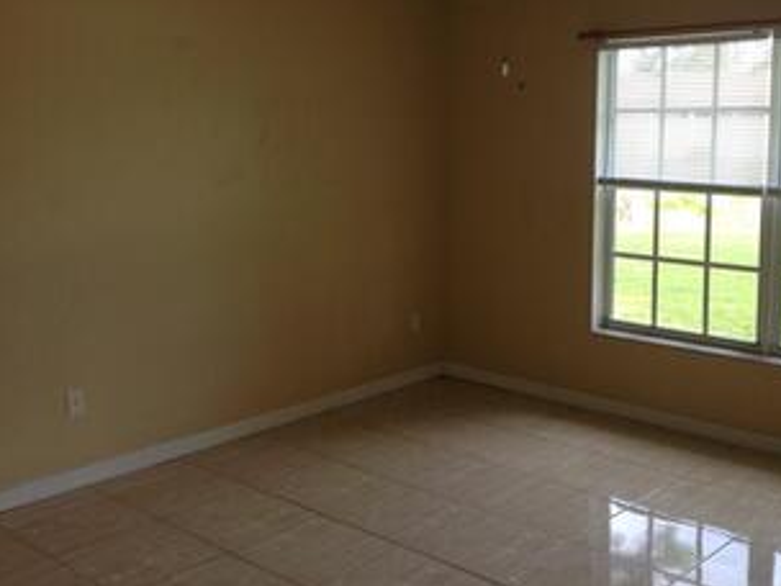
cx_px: 424
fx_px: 1038
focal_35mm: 46
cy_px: 236
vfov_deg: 31.4
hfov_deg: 41.2
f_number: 2.4
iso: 64
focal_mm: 4.28
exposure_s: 1/60
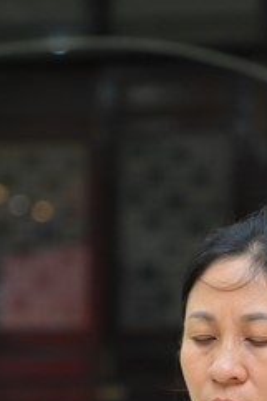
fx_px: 3353
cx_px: 193
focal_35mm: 301
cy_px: 537
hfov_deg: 4.6
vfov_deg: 6.8
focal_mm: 112
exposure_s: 1/80
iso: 1250
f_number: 4.5
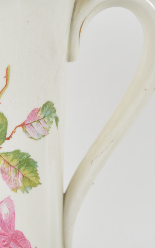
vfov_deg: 14.4
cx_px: -2
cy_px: 171
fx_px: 980
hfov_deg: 9.0
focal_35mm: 145
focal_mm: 42
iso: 100
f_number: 5.6
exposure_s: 1/80
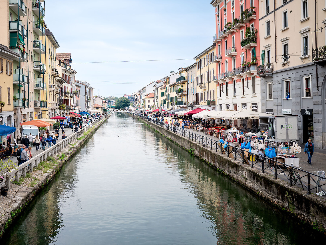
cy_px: 110
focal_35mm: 45
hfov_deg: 41.8
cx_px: 123
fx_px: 424
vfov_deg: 32.2
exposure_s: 1/200
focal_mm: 35
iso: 100
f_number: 5
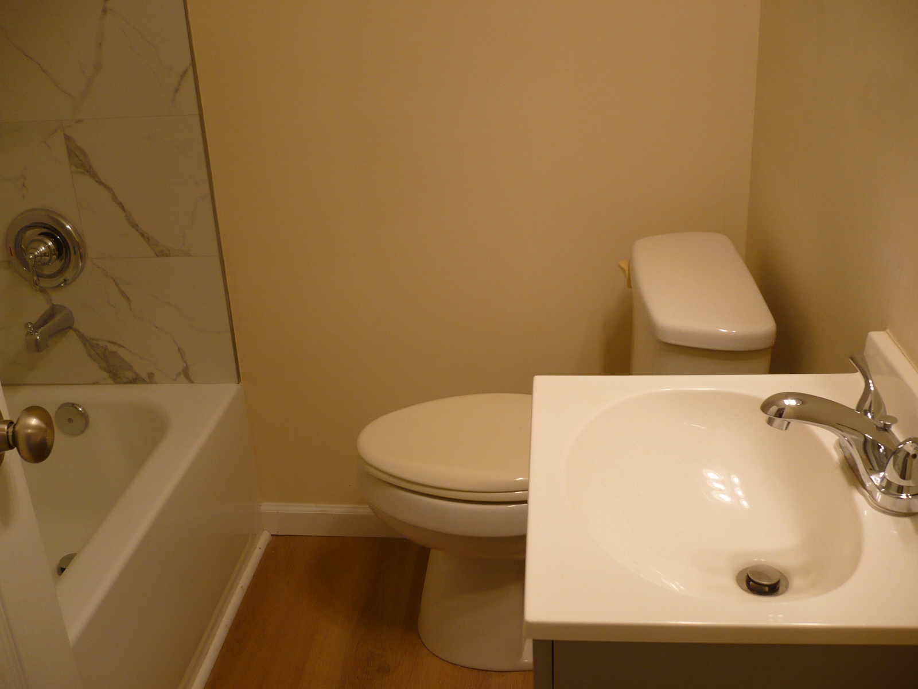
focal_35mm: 35
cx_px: 459
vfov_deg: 40.7
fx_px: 928
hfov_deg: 52.6
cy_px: 344
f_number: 2.8
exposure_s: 1/40
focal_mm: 5.8
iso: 100
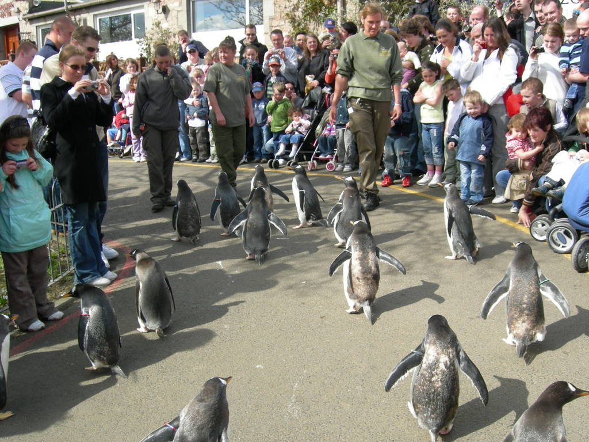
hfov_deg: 49.0
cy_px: 221
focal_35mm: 38
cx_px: 294
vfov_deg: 37.7
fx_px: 647
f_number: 5.6
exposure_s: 1/198
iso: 64
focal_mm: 8
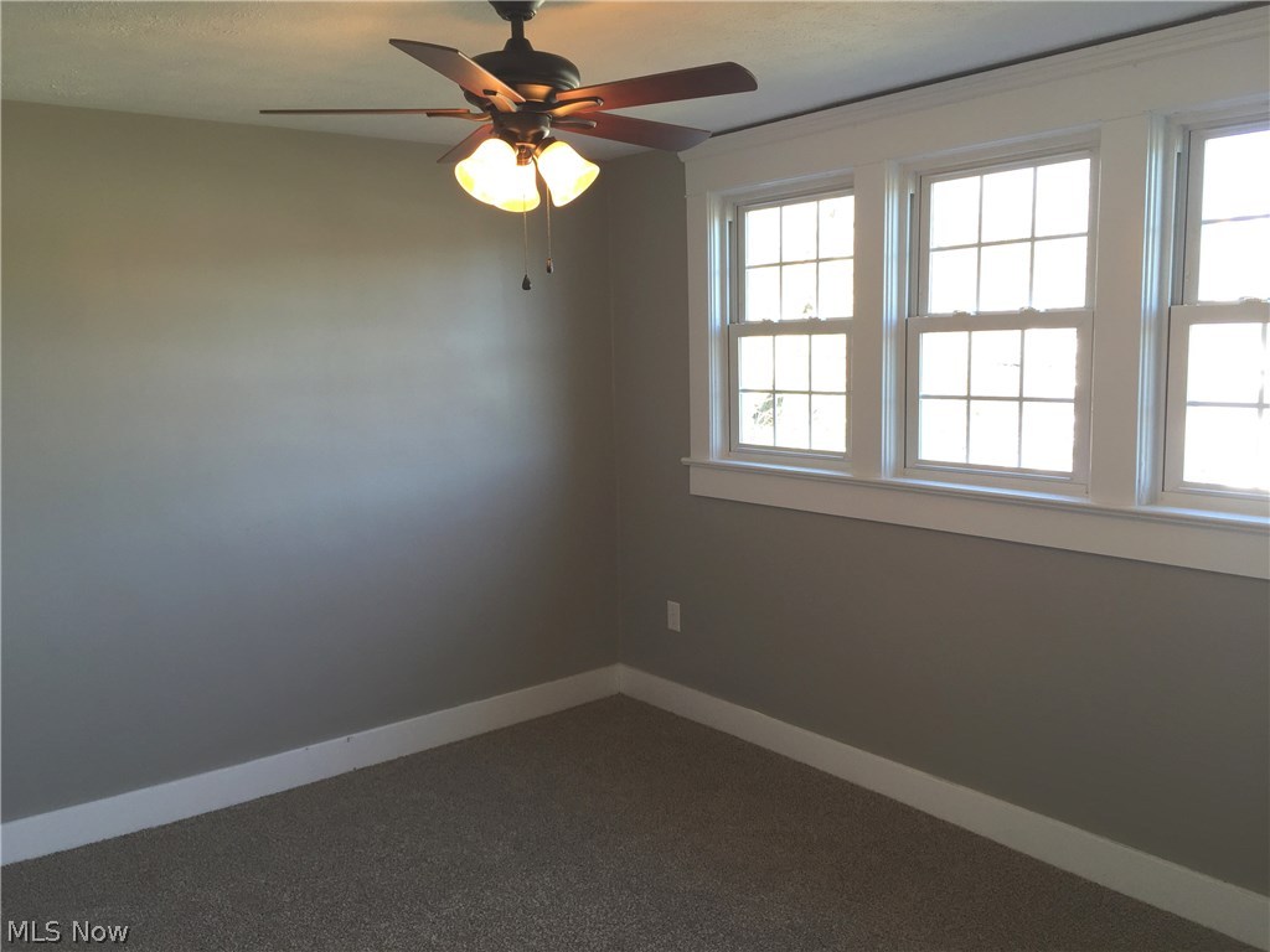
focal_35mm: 29
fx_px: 1064
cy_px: 476
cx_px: 635
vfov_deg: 48.2
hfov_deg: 61.7
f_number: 2.2
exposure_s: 1/40
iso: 32
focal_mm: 4.15
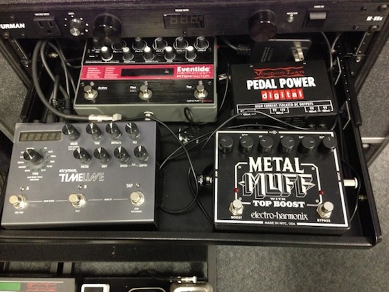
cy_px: 146
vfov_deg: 42.9
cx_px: 194
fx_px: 371
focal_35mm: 33
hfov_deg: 55.4
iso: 500
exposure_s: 1/15
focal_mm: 4.13
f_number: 2.4
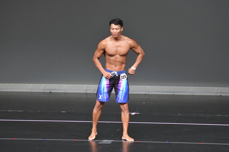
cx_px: 114
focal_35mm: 315
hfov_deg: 6.5
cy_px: 76
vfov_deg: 4.4
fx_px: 2003
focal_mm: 210
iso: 5000
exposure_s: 1/400
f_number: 5.6
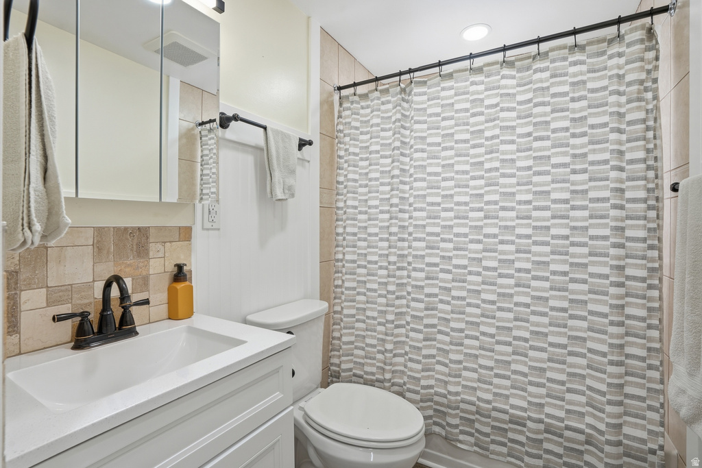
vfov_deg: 73.8
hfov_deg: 96.7
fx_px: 312
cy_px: 234
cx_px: 351
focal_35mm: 16
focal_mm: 16
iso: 250
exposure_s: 1/400
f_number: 9
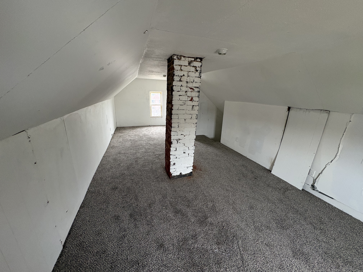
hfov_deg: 102.1
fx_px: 147
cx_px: 182
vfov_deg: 85.7
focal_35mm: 14
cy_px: 136
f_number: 2.2
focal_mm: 2.22
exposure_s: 1/60
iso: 320
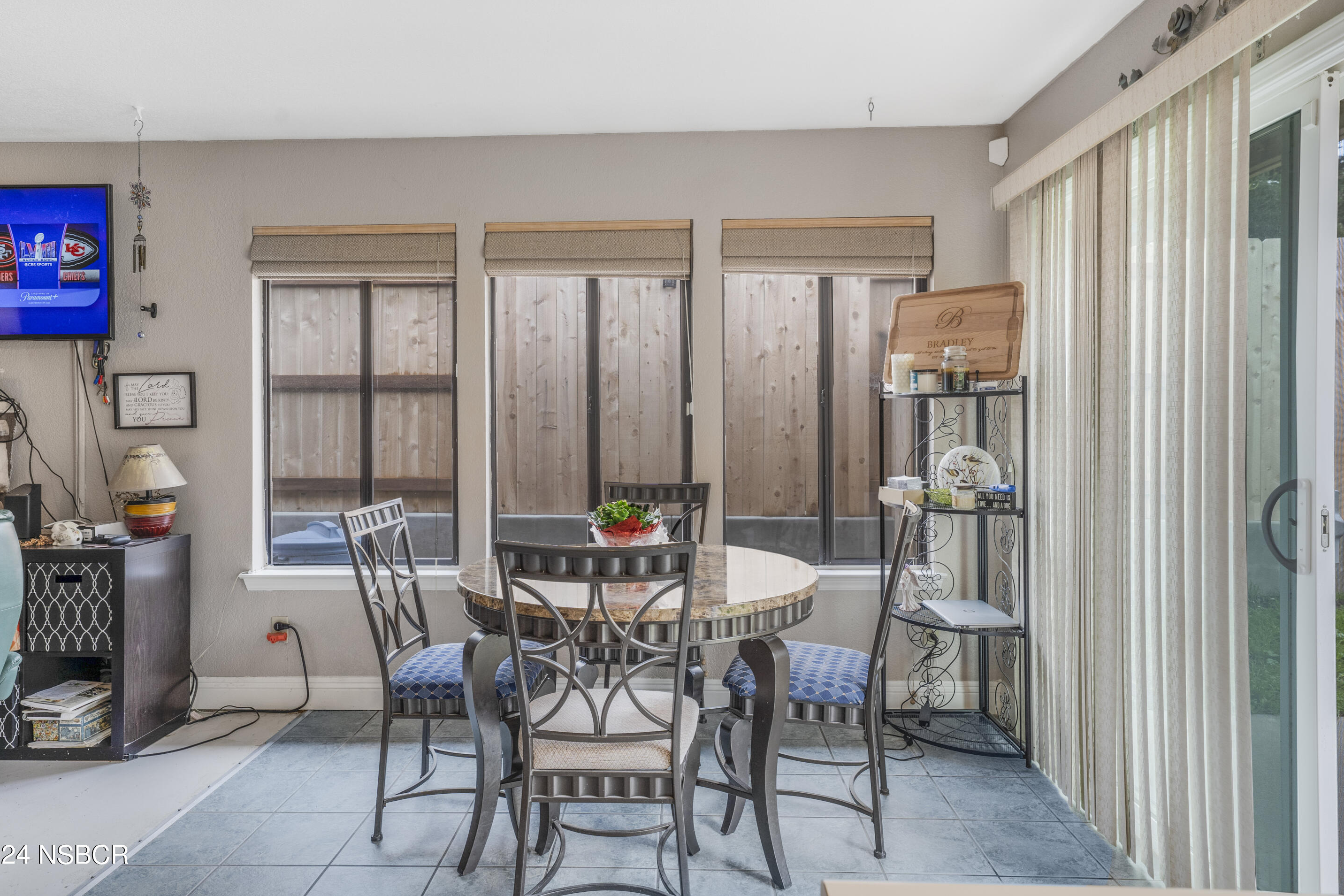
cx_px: 654
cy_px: 429
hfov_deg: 78.6
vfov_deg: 57.2
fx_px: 821
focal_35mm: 22
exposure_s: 1/50
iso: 640
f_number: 8
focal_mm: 21
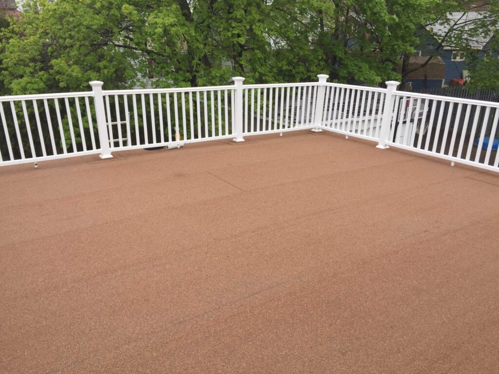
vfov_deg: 48.2
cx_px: 250
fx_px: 418
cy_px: 187
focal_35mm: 29
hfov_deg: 61.7
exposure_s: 1/557
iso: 32
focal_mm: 4.15
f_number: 2.2
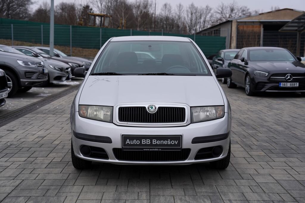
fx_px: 423
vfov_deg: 27.0
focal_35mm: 50
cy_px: 102
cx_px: 152
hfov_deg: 39.6
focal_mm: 50
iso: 100
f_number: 4.5
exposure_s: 1/125
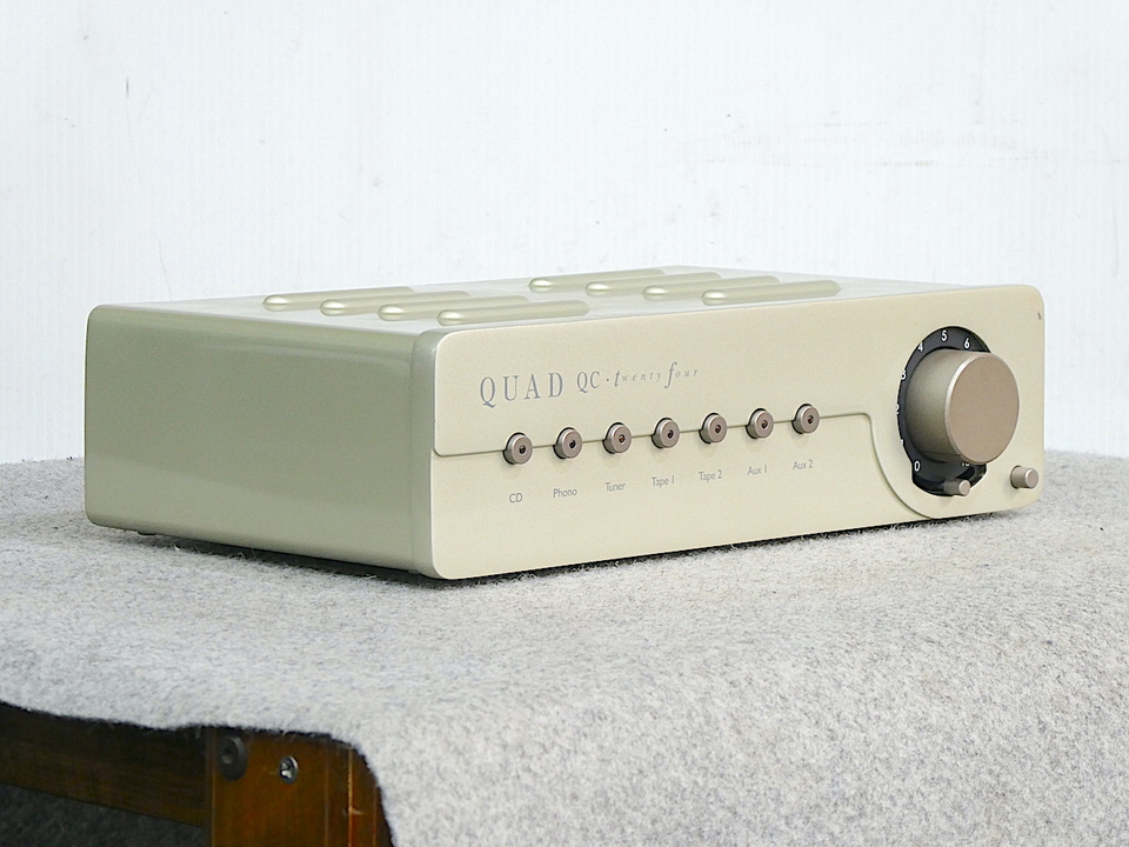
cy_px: 424
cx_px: 564
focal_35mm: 143
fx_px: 4664
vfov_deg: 10.4
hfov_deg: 13.8
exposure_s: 1/10
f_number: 5.4
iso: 200
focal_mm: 25.6
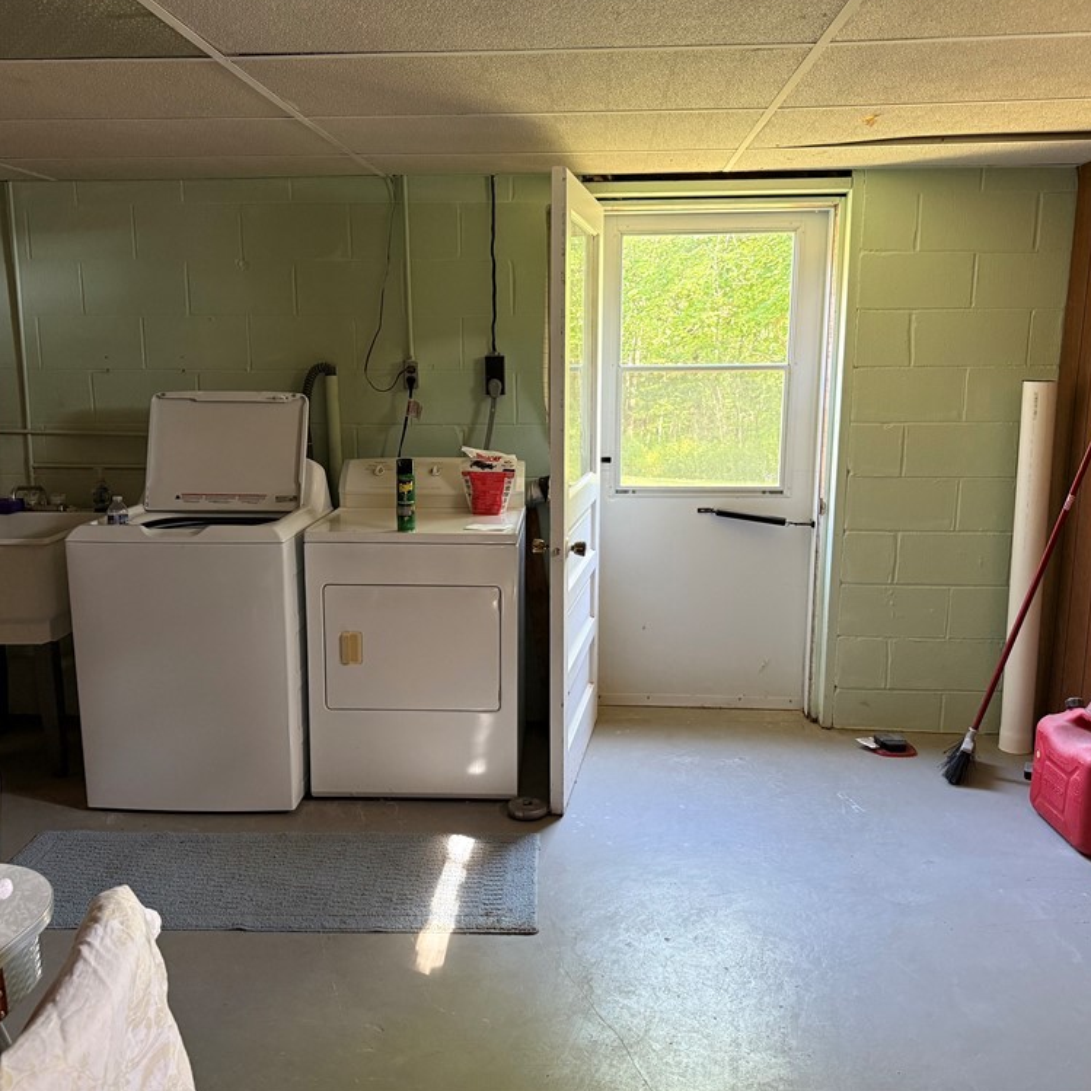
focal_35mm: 29
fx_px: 1034
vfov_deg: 55.6
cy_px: 539
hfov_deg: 55.6
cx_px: 524
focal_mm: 6.76
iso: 320
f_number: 1.78
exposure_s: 1/60
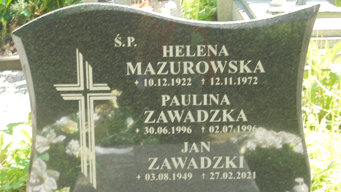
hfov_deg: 26.5
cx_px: 170
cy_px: 123
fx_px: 723
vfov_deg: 15.1
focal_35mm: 80
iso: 100
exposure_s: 1/30
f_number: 6.1
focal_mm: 13.1
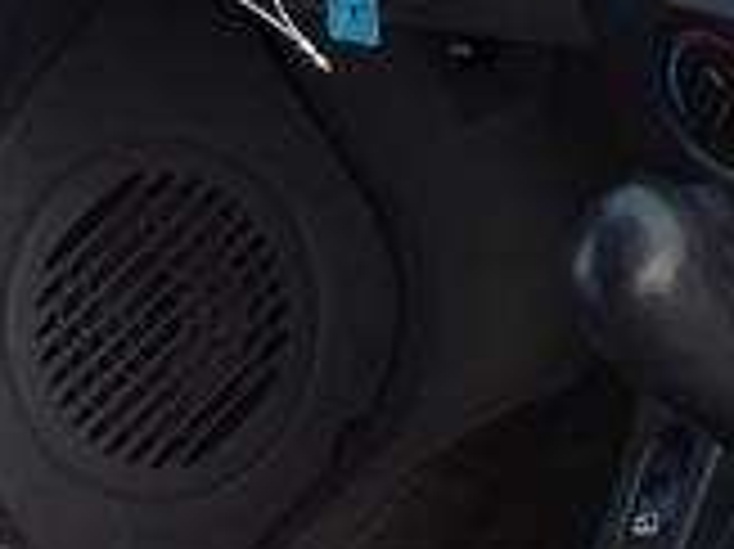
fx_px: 4386
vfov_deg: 7.2
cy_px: 288
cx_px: 752
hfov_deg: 9.5
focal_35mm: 207
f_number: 2.4
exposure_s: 1/242
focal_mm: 4.13
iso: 50
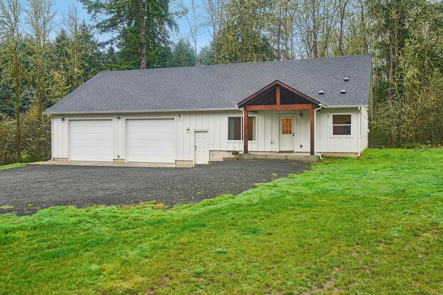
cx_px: 222
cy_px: 148
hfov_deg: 54.4
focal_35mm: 35
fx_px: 431
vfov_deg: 37.8
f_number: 8
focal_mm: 35
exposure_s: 1/80
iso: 400
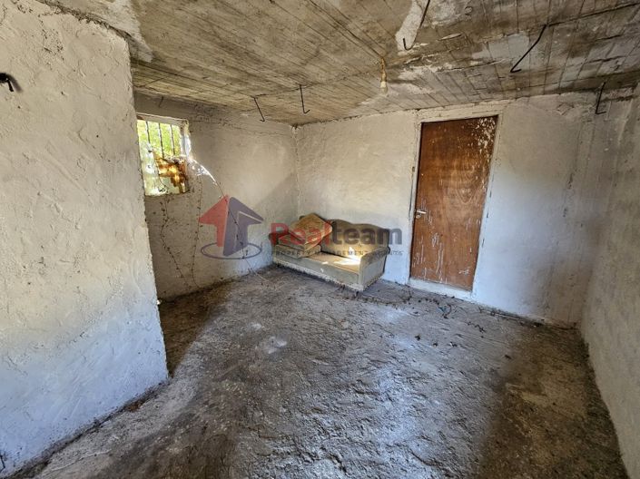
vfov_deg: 89.9
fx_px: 240
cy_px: 240
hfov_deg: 106.2
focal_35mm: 13
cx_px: 320
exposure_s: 1/33.3
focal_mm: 2.2
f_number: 2.2
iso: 320
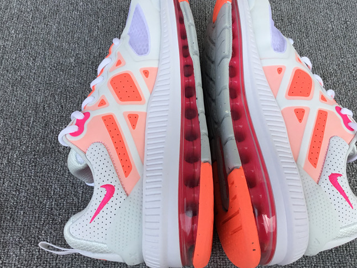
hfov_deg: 43.8
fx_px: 444
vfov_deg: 33.5
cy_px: 110
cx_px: 187
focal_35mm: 43
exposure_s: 1/395
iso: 25
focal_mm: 3.3
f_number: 2.4
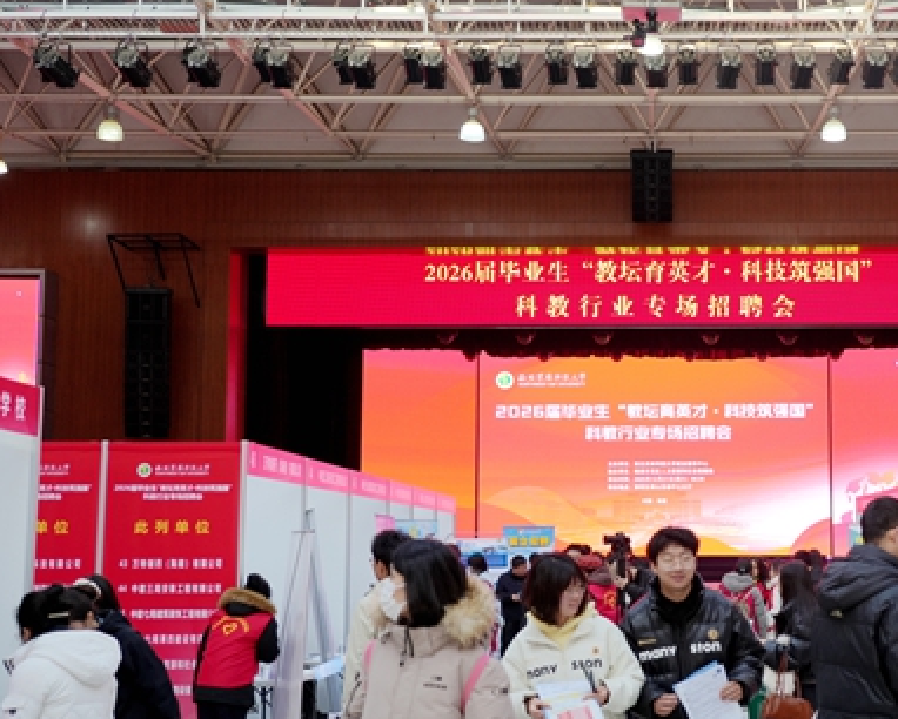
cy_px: 402
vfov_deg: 28.6
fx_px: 1409
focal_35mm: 53
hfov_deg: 34.7
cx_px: 658
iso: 400
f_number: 4
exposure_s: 1/160
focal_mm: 36
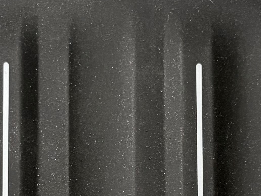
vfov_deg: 10.2
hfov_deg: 13.7
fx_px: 1086
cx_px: 131
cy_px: 199
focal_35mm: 144
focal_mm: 5.96
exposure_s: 1/60
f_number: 1.6
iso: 250
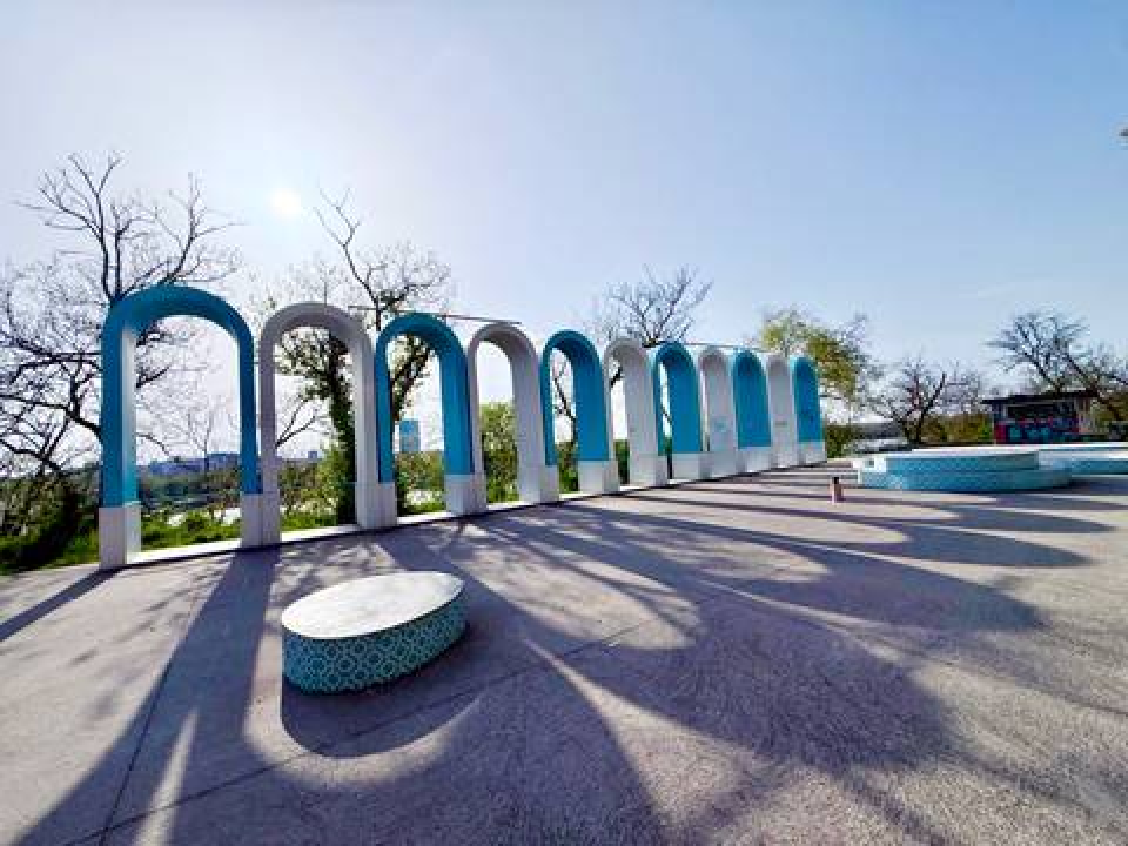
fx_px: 456
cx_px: 564
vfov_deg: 85.7
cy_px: 423
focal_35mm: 14
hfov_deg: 102.1
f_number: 2.2
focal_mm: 2.22
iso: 40
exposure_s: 1/10101
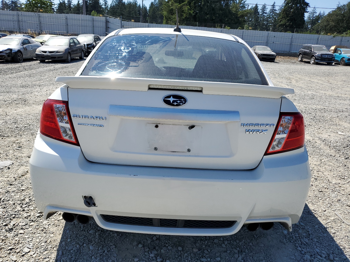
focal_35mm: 26
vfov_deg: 53.1
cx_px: 175
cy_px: 131
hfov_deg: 67.3
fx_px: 263
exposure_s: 1/3333
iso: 50
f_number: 1.5
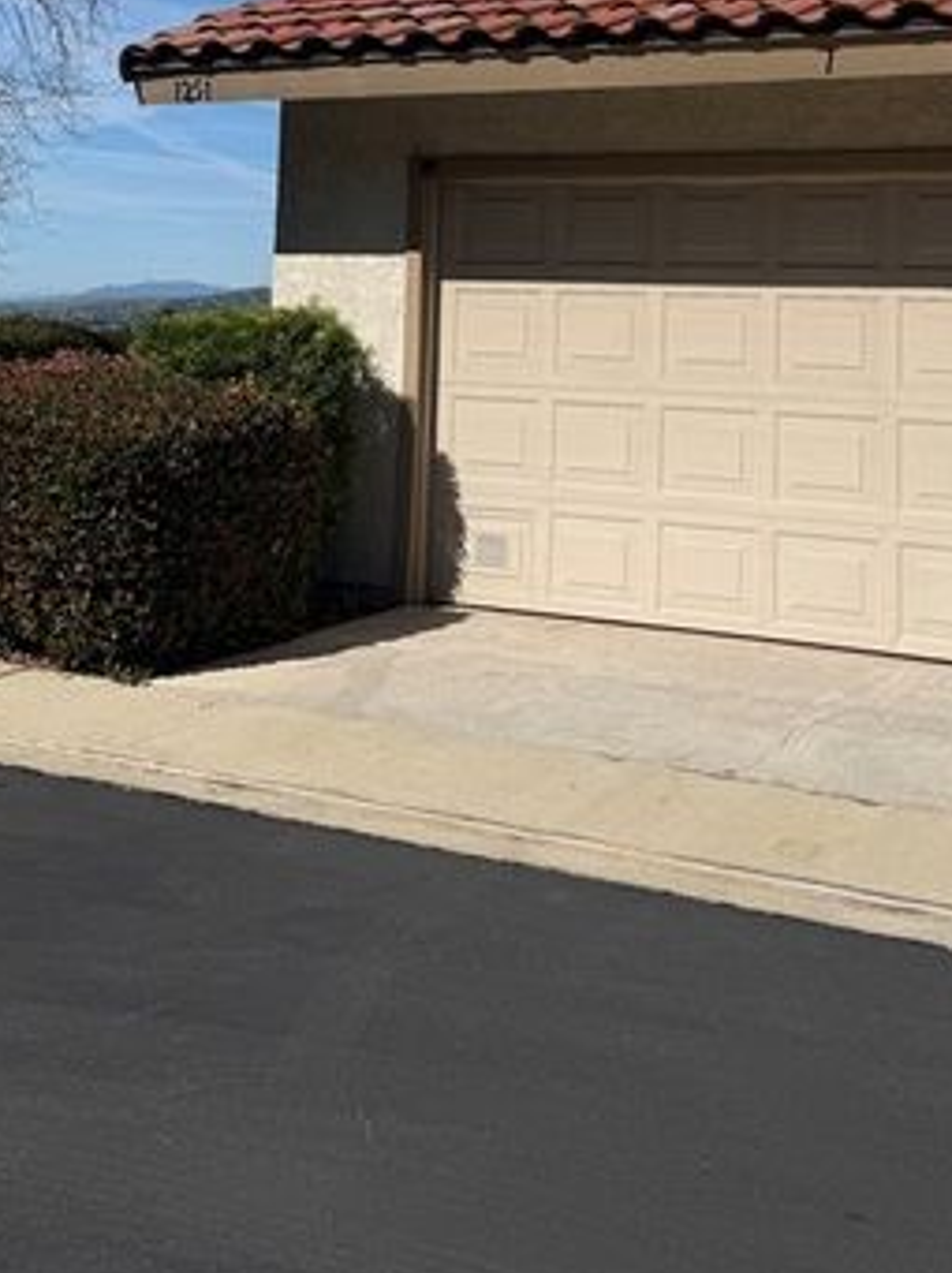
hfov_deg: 30.5
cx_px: 672
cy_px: 155
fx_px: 1727
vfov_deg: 38.1
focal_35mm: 47
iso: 80
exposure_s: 1/9091
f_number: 1.78
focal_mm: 6.76
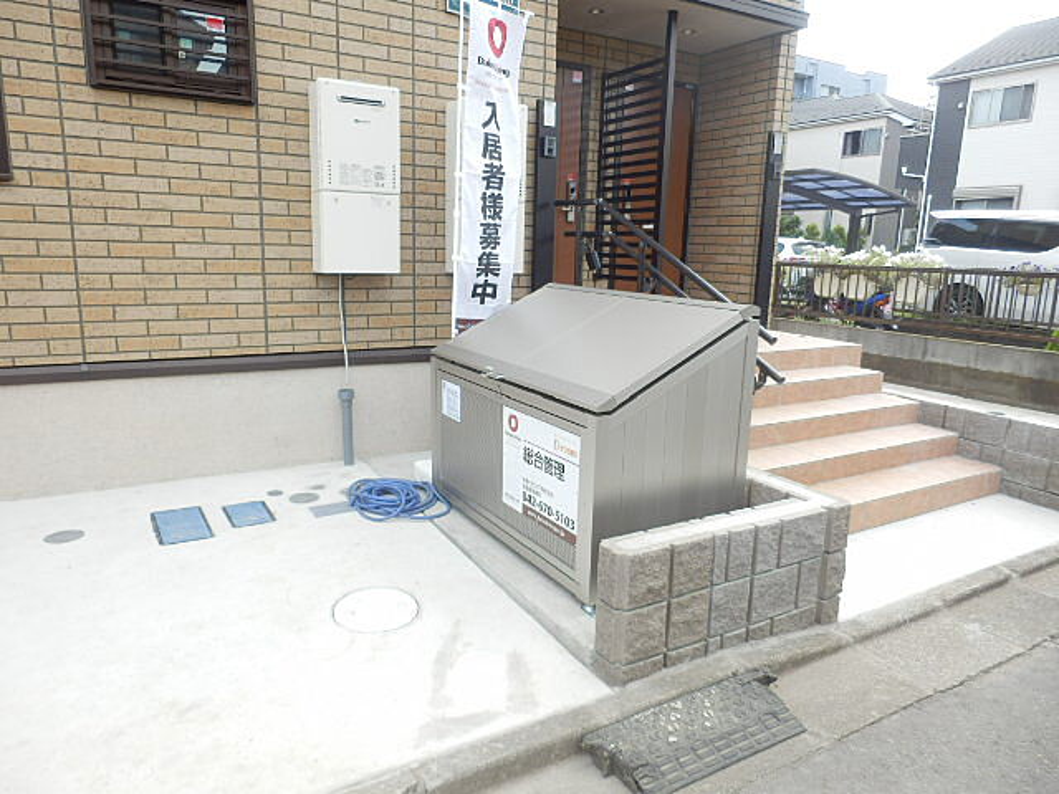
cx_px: 530
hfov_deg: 71.6
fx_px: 734
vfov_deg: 56.8
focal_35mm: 24
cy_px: 397
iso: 80
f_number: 3
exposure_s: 1/200
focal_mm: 4.2
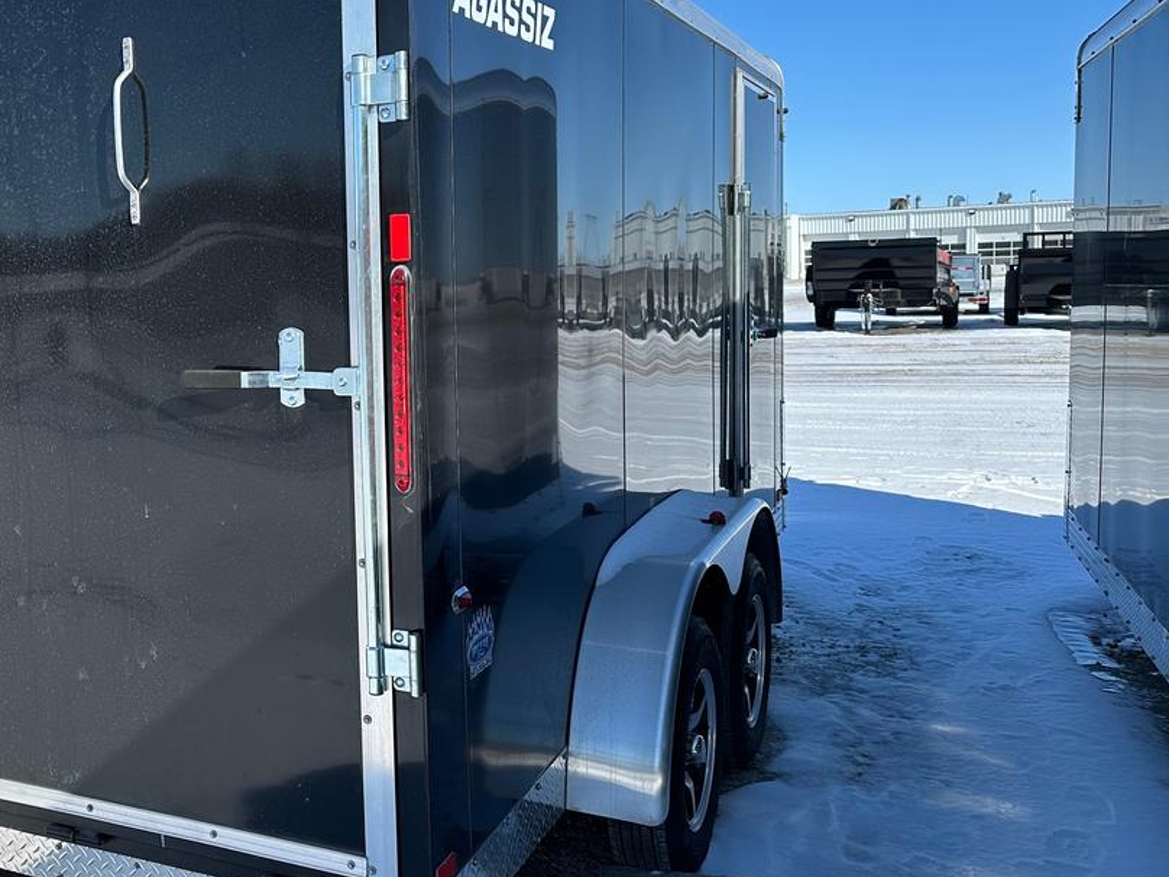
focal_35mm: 38
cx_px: 278
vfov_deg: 37.7
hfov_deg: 47.0
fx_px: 1283
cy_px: 395
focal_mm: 6.86
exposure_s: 1/4762
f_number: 1.78
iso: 80
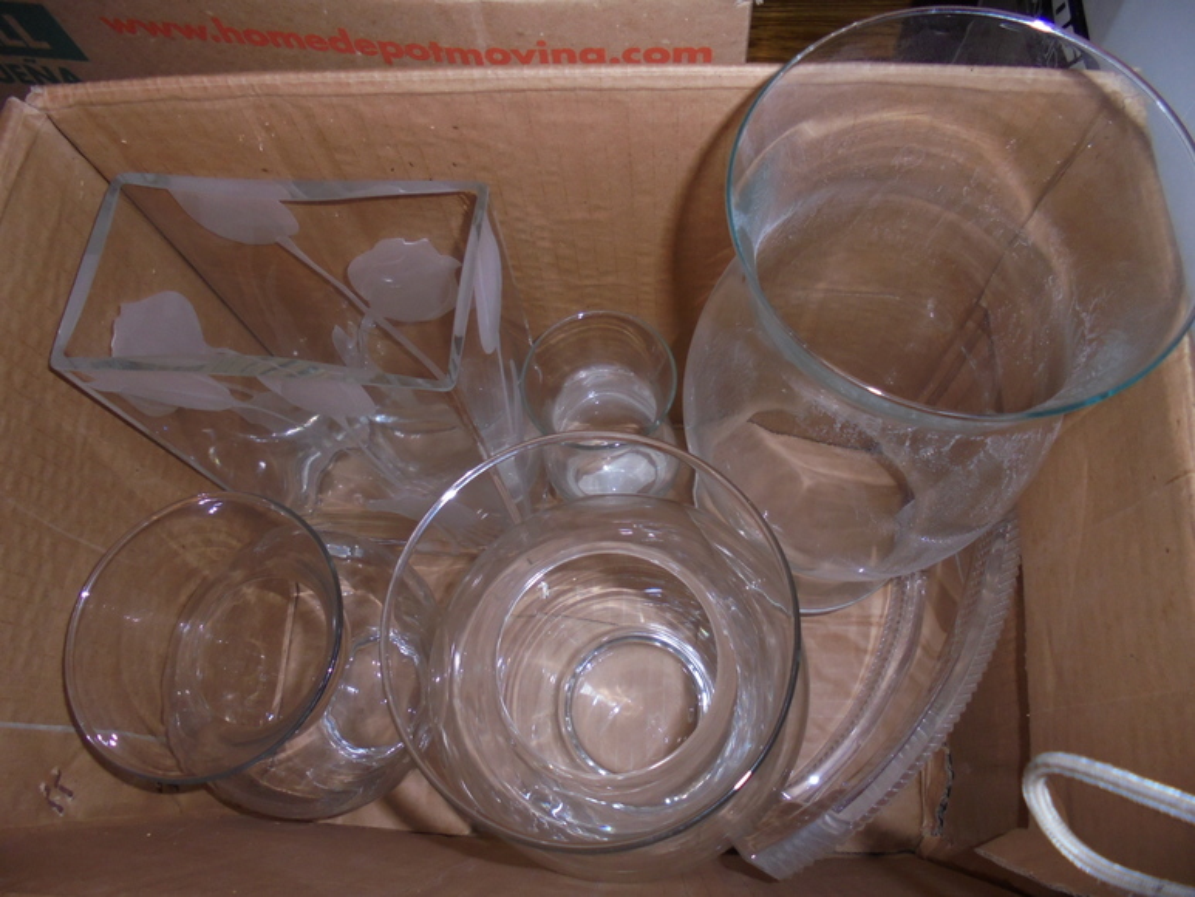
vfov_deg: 53.1
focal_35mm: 26
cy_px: 448
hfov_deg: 67.3
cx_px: 598
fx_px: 898
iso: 200
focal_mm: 4.6
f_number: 3.5
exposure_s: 1/30
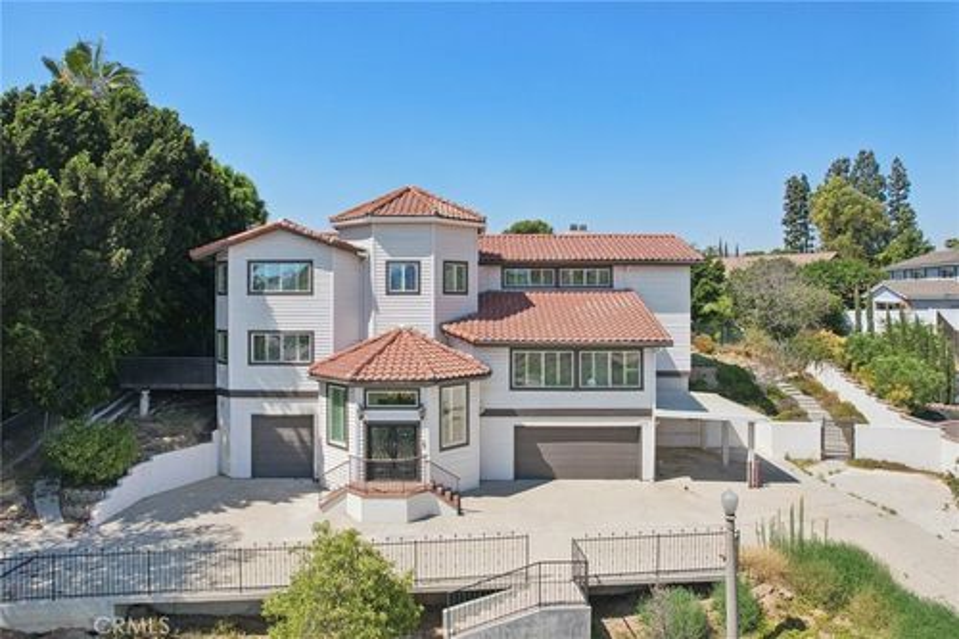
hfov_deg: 78.6
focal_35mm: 22
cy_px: 320
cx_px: 480
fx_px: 586
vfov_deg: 57.2
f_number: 2.8
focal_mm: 8.38
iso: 140
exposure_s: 1/2500
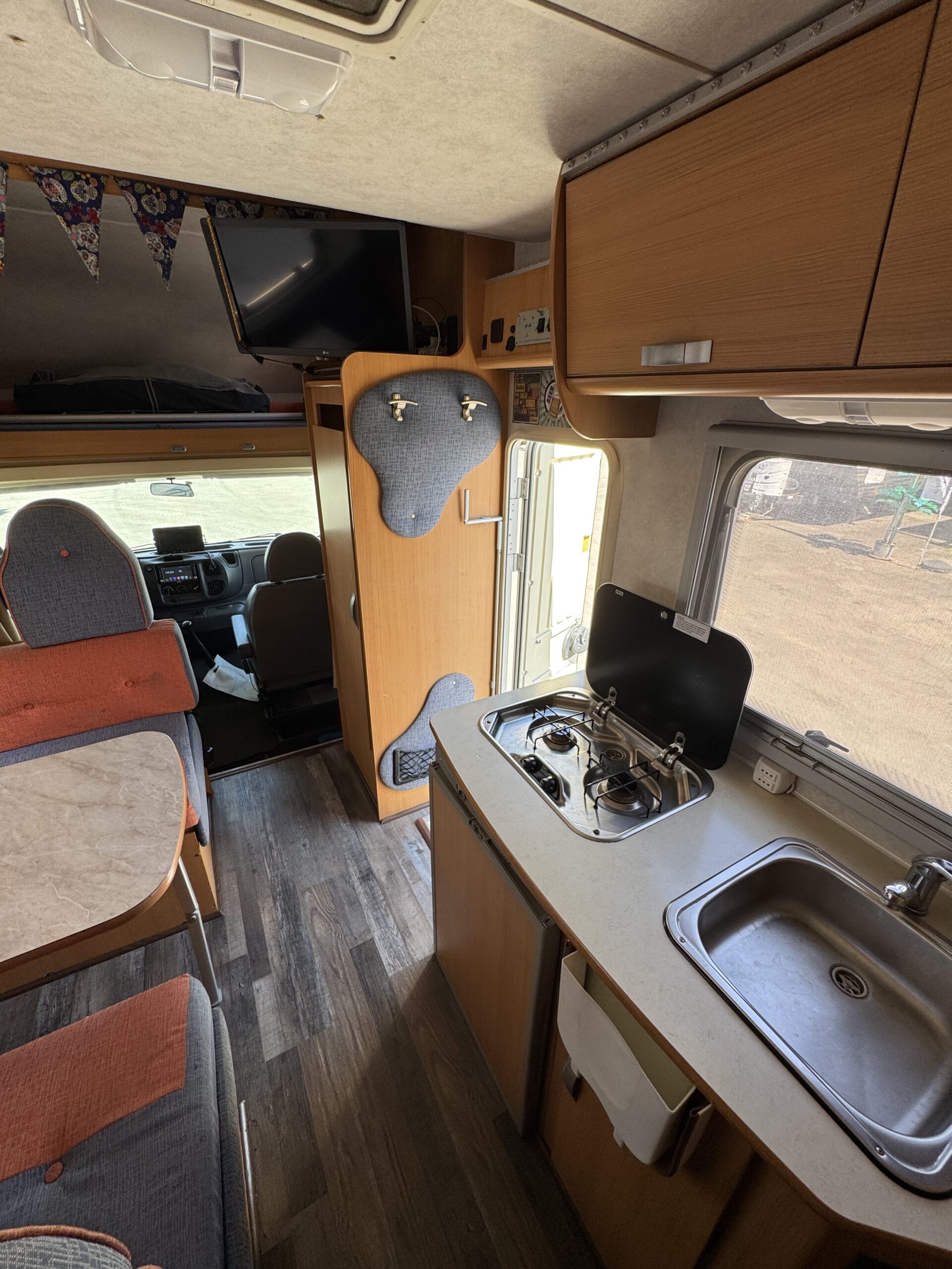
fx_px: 513
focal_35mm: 14
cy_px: 634
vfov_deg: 102.1
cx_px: 476
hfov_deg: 85.7
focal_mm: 2.22
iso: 40
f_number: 2.2
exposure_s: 1/99
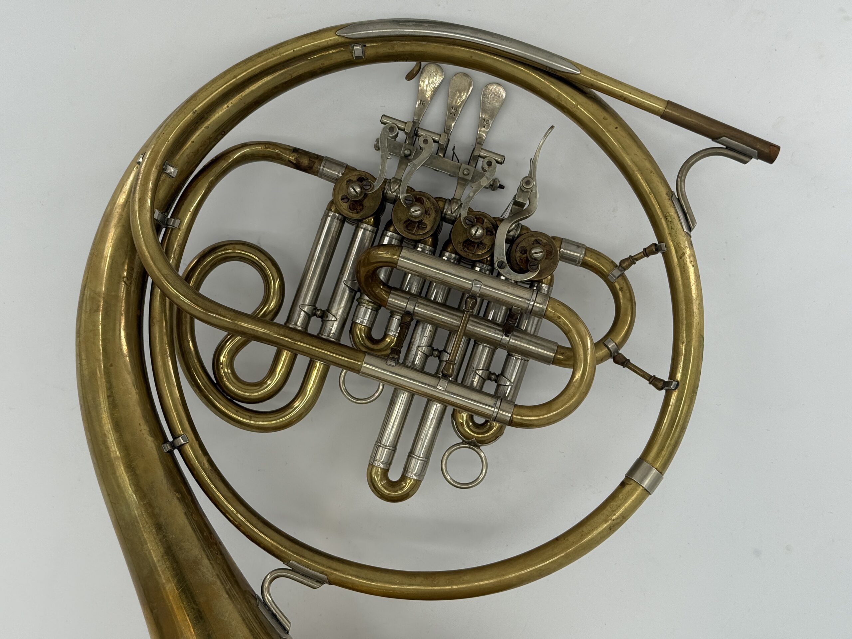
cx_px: 426
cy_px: 320
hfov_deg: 39.7
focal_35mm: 48
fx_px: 1181
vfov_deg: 30.3
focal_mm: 6.76
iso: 80
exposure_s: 1/1642
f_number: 1.78
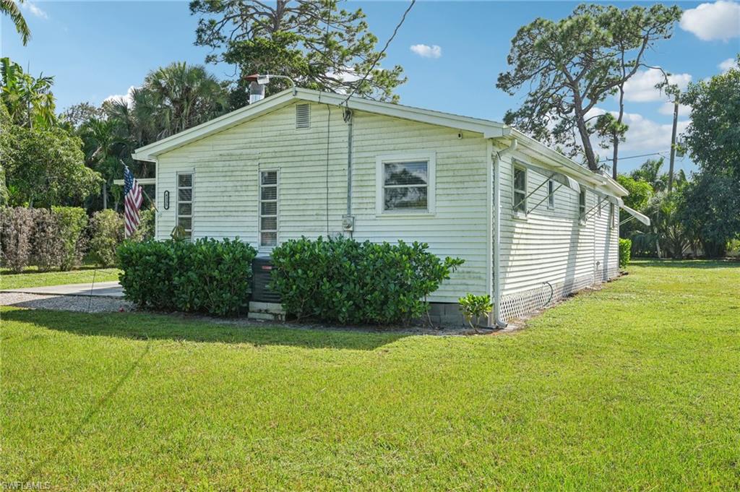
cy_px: 246
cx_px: 370
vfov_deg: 39.9
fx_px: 678
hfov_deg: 57.3
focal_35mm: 33
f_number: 8
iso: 400
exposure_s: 1/800
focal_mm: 33
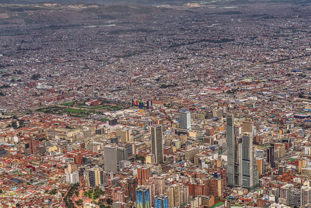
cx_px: 163
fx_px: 588
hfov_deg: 29.6
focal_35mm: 68
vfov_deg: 20.0
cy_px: 117
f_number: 2.8
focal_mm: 50
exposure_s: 1/3200
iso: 100
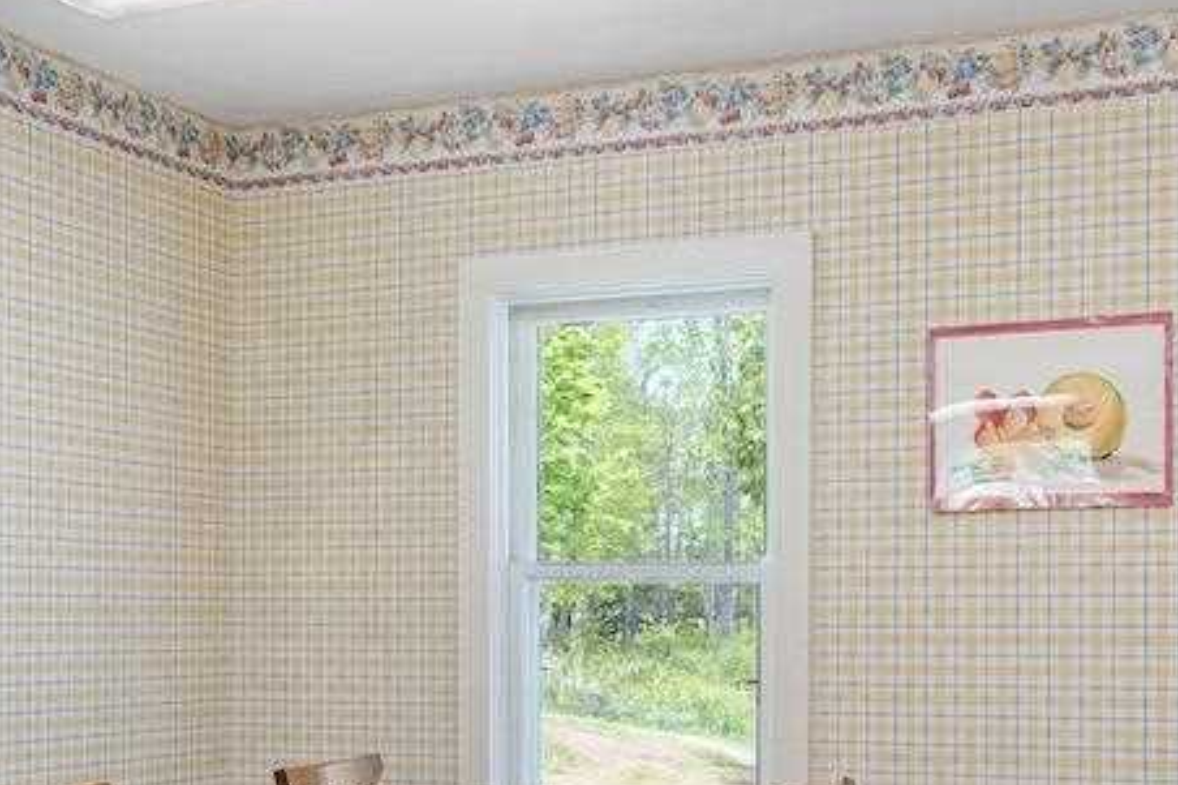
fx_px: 1668
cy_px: 621
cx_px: 558
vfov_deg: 26.0
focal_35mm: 51
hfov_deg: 38.9
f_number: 7.1
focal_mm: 18
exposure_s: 1/50
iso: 320
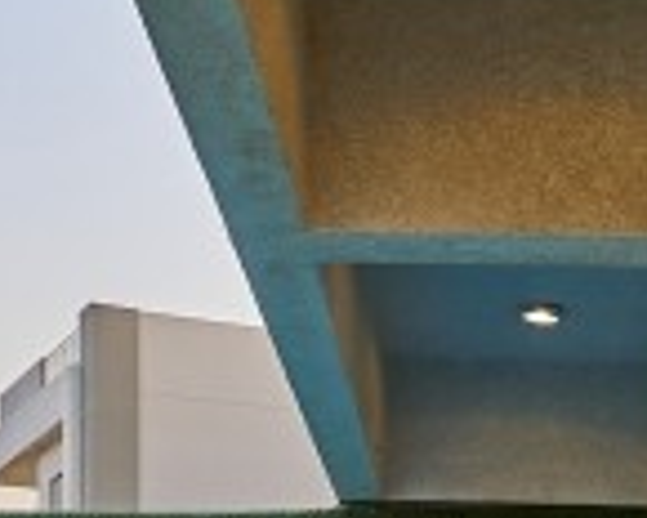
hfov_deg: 16.8
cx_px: 553
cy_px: 1076
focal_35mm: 113
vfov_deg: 12.0
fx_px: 2164
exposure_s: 1/100
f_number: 8
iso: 250
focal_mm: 17
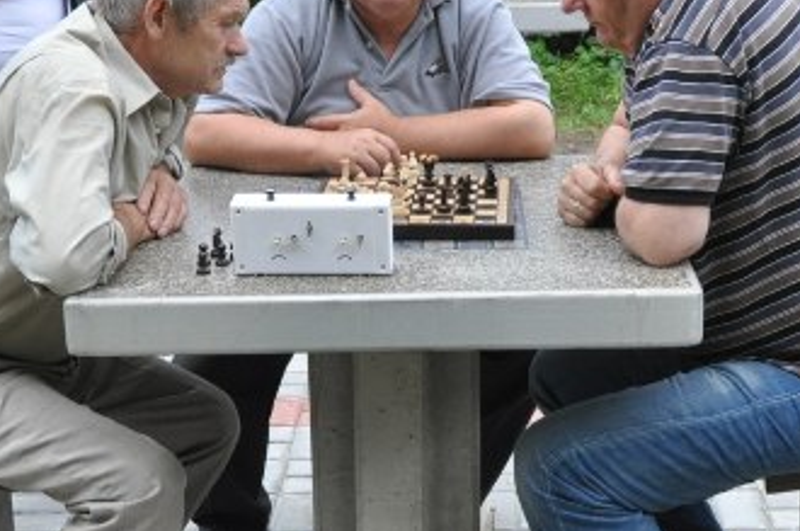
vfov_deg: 17.0
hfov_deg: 25.4
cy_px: 239
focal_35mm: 80
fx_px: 1775
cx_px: 410
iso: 800
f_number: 5.6
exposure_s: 1/400
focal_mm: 22
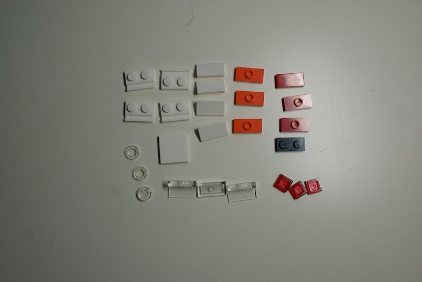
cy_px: 141
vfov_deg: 34.3
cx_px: 211
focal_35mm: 39
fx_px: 458
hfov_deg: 49.5
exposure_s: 1/50
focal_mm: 26
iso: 100
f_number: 5.6
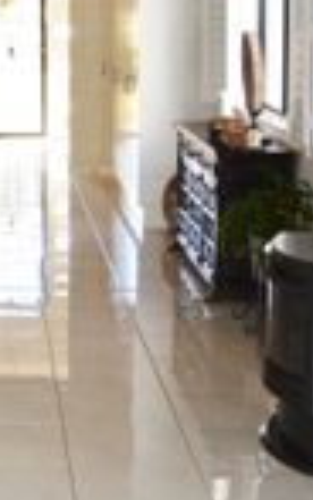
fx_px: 1200
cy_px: 90
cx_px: -248
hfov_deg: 13.4
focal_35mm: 88
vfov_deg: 23.2
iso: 400
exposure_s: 1/125
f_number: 4
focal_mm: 18
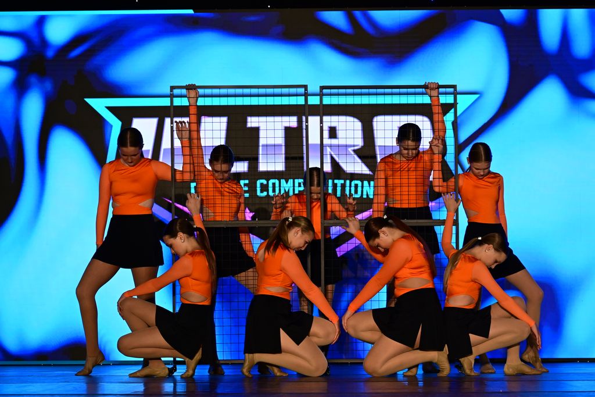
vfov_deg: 13.0
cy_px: 198
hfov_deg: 19.5
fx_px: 1736
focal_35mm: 105
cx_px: 298
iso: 1600
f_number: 3.5
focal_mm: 70
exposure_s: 1/800
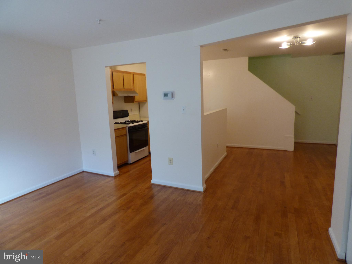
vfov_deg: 66.0
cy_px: 132
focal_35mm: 20
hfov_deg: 81.7
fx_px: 203
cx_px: 176
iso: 200
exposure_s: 1/60
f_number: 2.8
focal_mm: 3.58
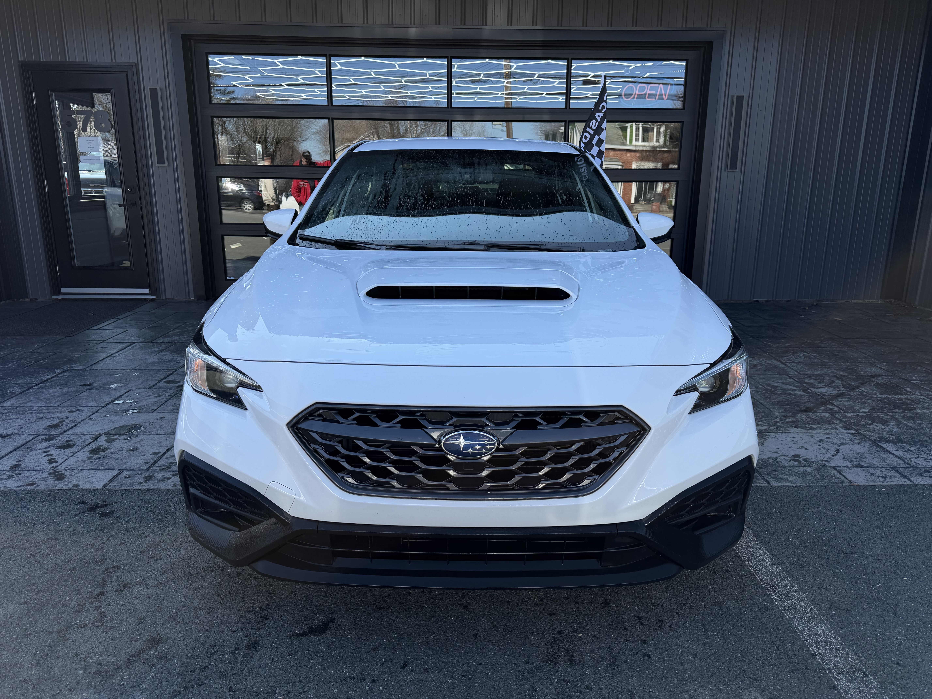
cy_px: 350
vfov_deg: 56.8
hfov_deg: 71.6
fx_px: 646
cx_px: 466
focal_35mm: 24
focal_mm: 6.76
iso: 80
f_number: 1.78
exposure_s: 1/2053
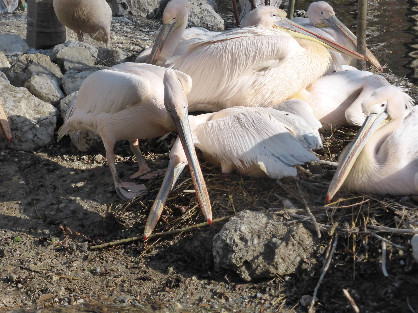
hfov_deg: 15.5
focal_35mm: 127
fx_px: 1534
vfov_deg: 11.7
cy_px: 156
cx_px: 209
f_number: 5.3
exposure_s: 1/400
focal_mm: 20.6
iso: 200
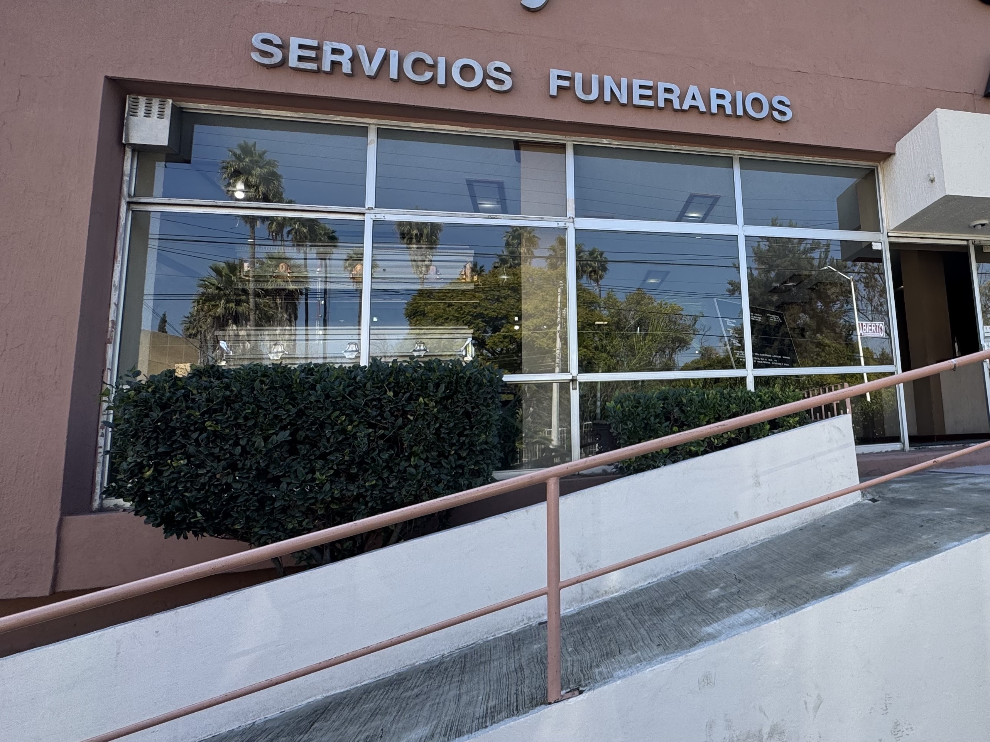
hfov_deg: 70.8
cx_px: 752
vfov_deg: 61.0
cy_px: 343
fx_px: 629
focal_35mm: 22
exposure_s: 1/331
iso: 40
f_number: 2.2
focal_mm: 2.22
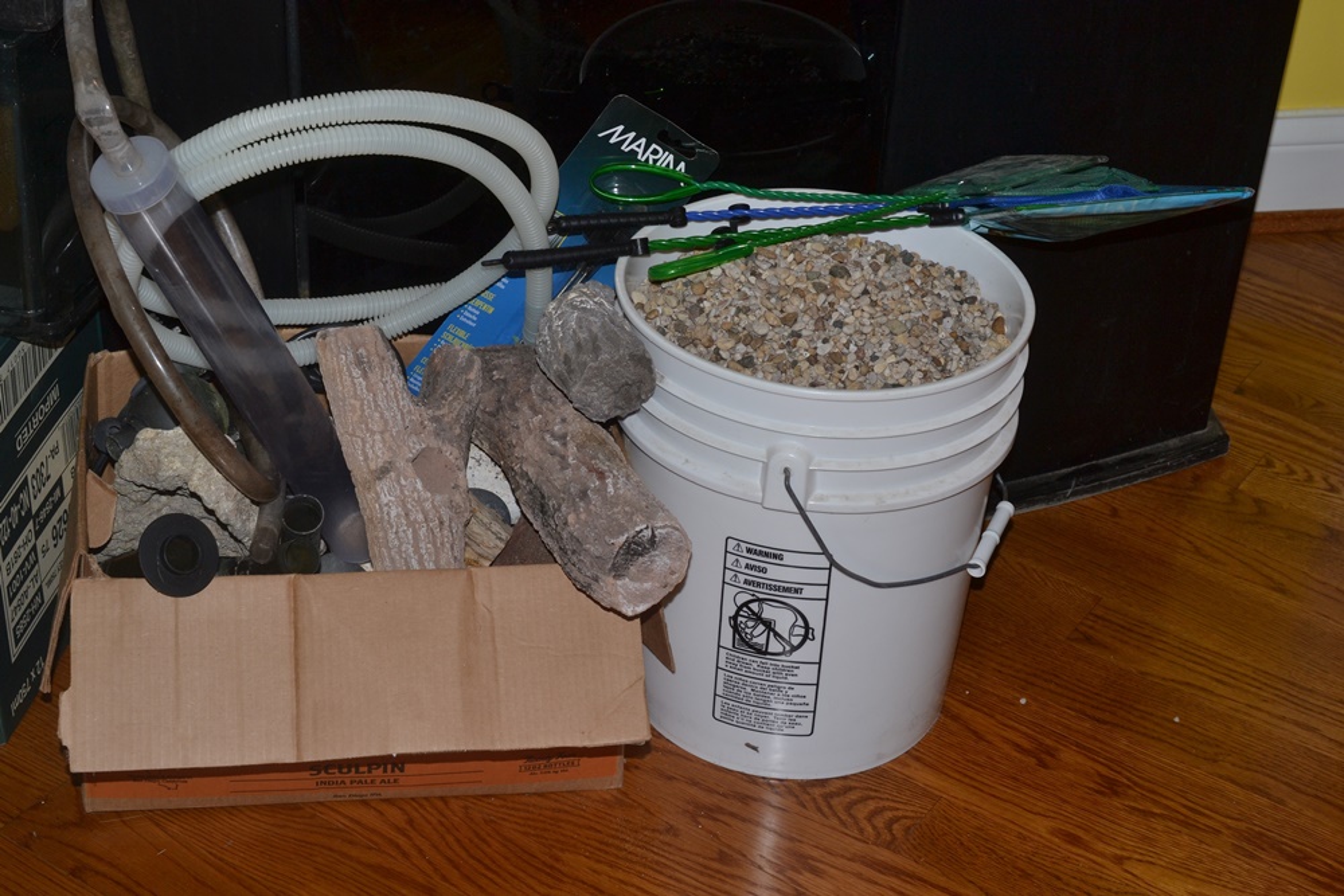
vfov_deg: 22.6
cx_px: 672
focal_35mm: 60
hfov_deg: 33.4
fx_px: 2240
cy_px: 448
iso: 160
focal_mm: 40
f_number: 8
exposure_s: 1/60
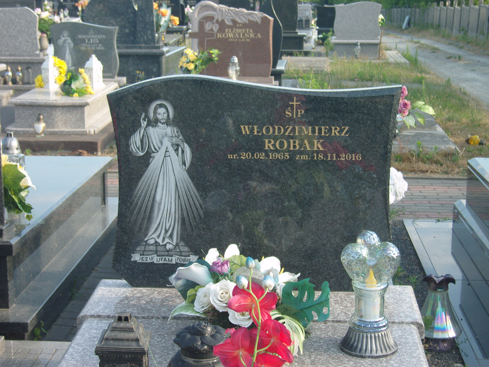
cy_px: 184
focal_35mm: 73
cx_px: 244
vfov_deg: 20.2
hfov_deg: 26.7
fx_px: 1031
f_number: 4.2
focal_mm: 15.6
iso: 100
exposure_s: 1/160
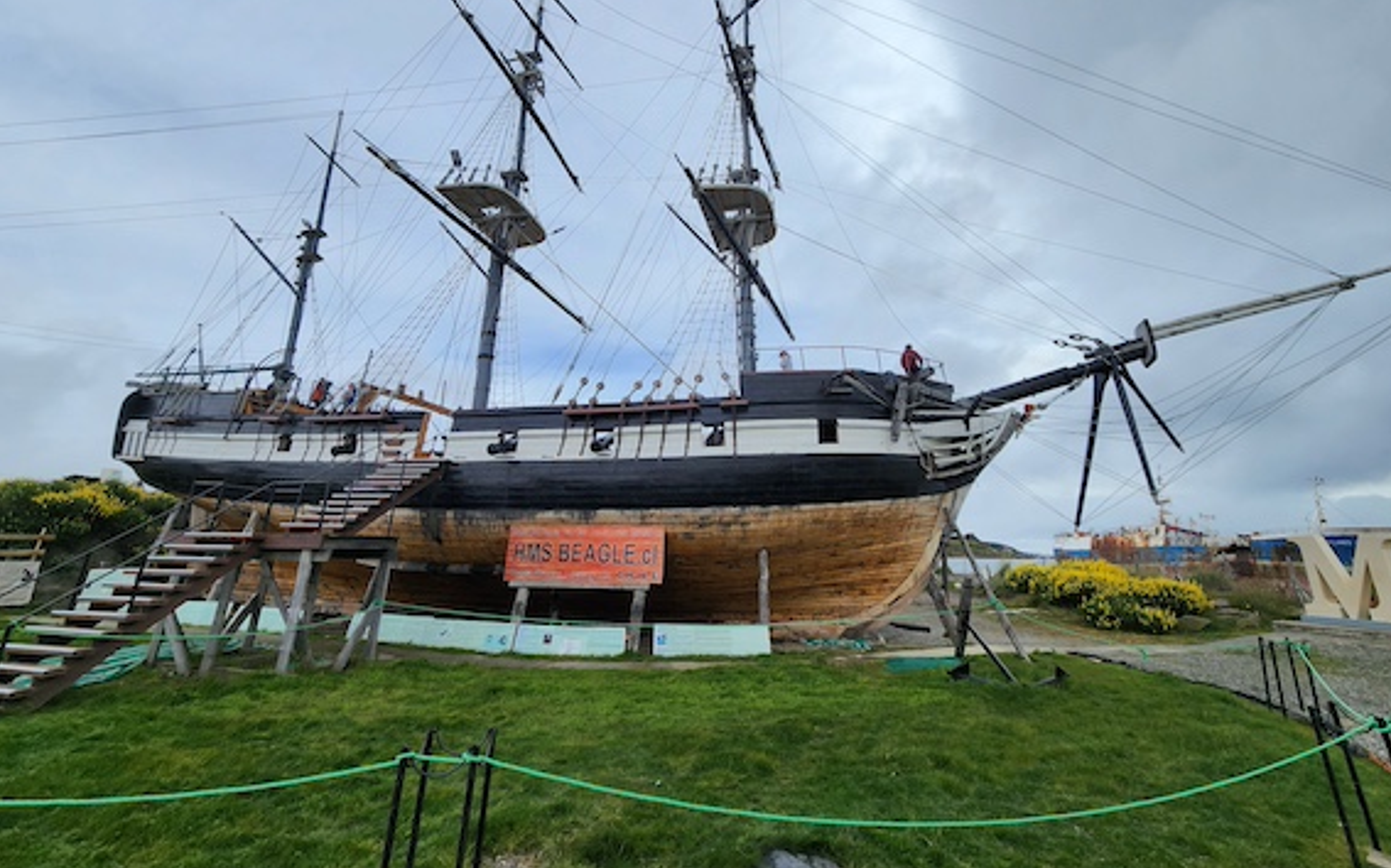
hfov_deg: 105.3
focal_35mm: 14
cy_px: 356
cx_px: 702
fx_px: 531
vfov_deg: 77.9
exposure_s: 1/2043
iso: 50
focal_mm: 2.2
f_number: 2.2
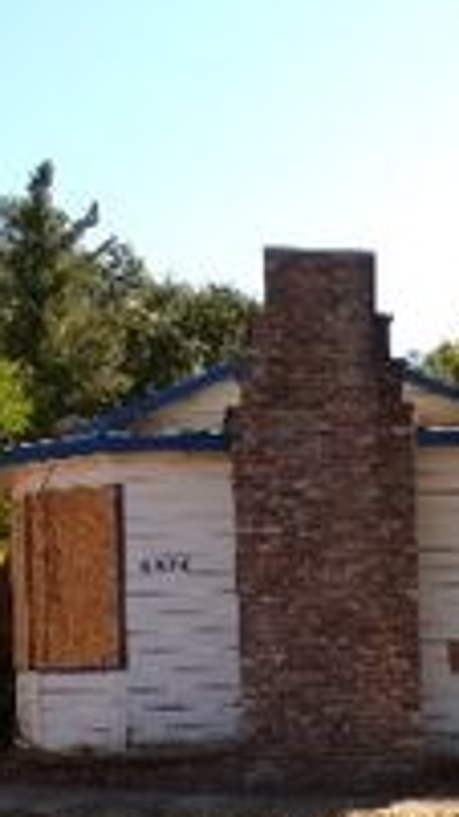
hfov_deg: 18.3
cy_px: 595
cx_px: 394
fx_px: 1407
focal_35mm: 65
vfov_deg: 31.9
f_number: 5.8
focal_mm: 4.3
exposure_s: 1/180
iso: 100
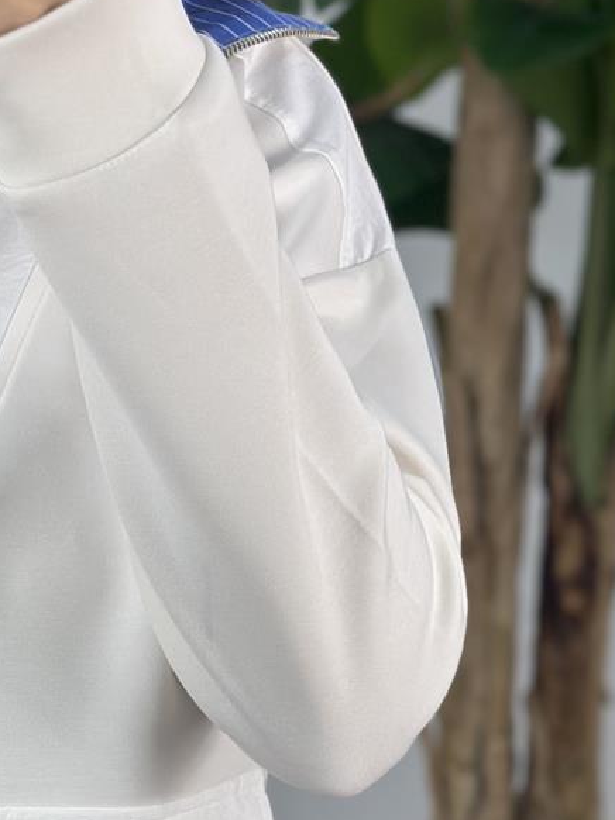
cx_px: -130
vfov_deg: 14.8
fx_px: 3129
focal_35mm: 132
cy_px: 679
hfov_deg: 11.0
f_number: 1.78
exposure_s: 1/343
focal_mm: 6.86
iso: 80
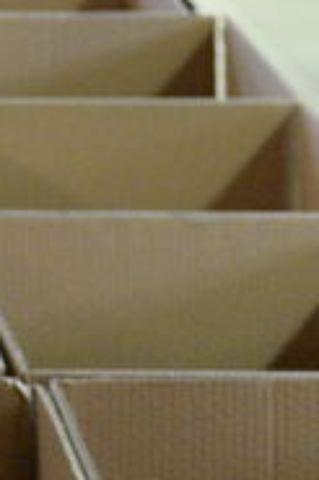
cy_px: -344
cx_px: -853
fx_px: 3129
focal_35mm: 235
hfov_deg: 5.3
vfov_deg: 8.5
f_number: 3.2
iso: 4000
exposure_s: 1/160
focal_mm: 31
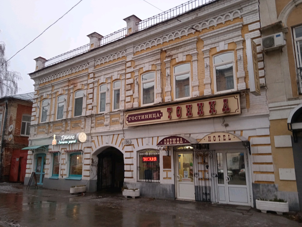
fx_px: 244
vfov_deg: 49.8
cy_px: 114
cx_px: 151
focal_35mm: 28
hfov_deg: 63.4
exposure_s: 1/50
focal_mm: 3.43
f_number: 2.2
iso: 230
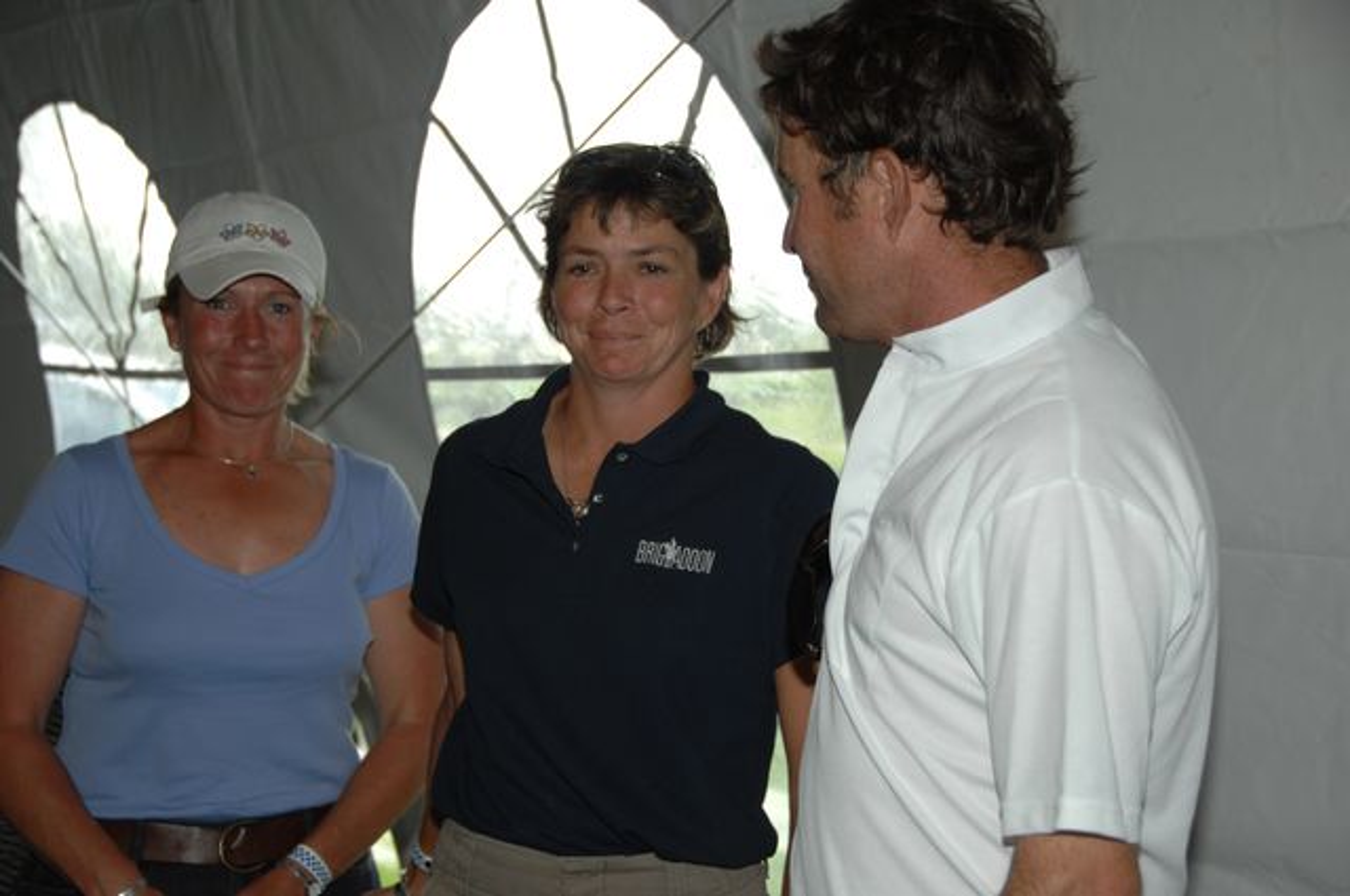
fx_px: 2584
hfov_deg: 29.3
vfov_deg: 19.7
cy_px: 448
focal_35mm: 69
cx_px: 675
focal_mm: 46
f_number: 4.5
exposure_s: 1/125
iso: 200
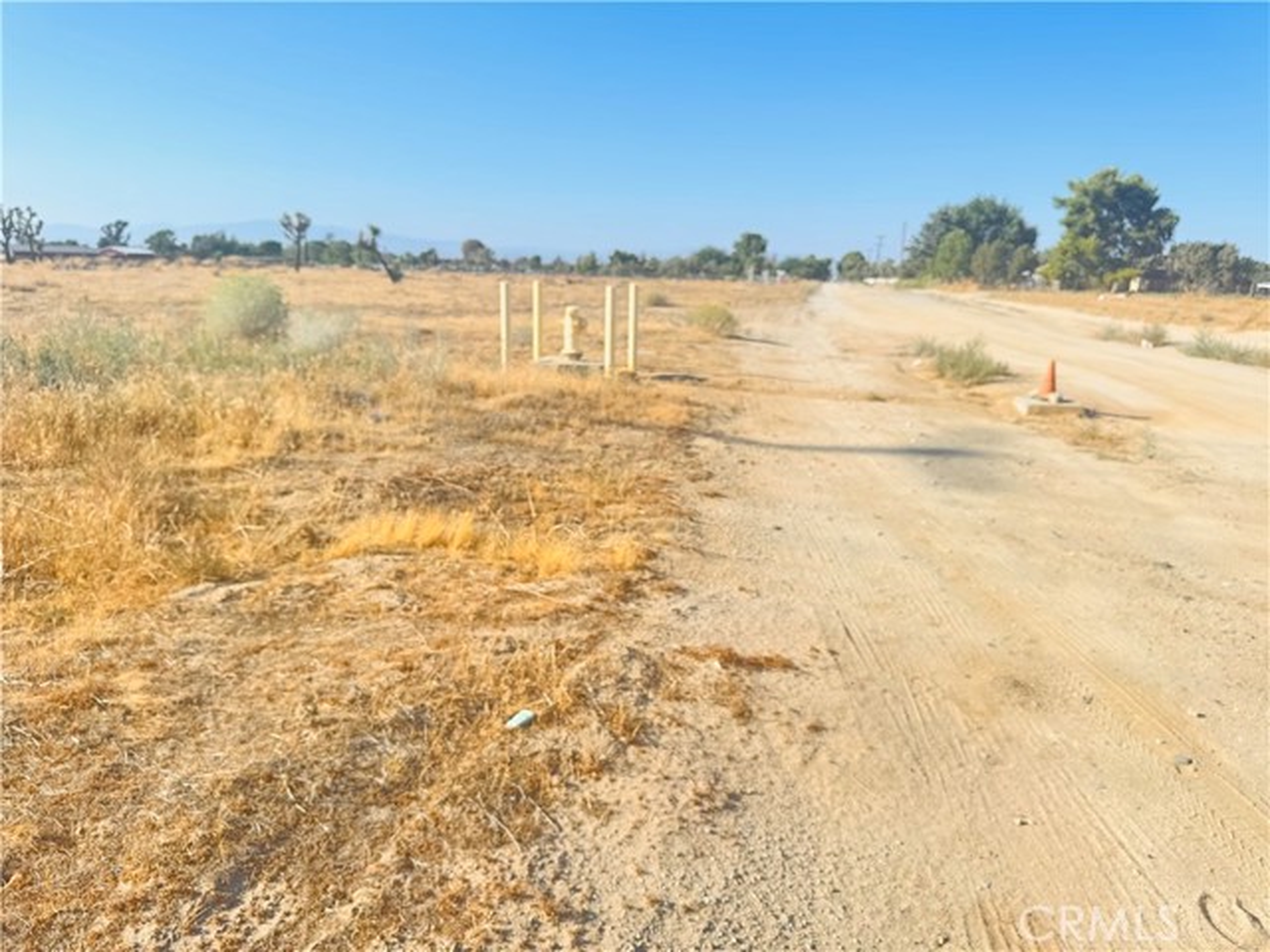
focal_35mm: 24
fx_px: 881
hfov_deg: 71.6
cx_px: 635
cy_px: 476
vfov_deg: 56.8
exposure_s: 1/633
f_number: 1.78
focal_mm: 6.76
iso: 80
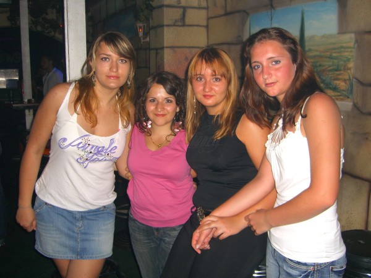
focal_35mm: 38
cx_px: 186
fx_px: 407
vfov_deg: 37.7
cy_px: 139
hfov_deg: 49.0
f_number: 2.8
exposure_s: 1/60
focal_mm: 7.9
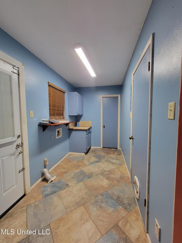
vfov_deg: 106.2
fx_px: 91
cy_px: 122
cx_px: 91
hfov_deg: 89.9
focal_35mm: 13
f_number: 2.2
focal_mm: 2.2
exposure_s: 1/60
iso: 250
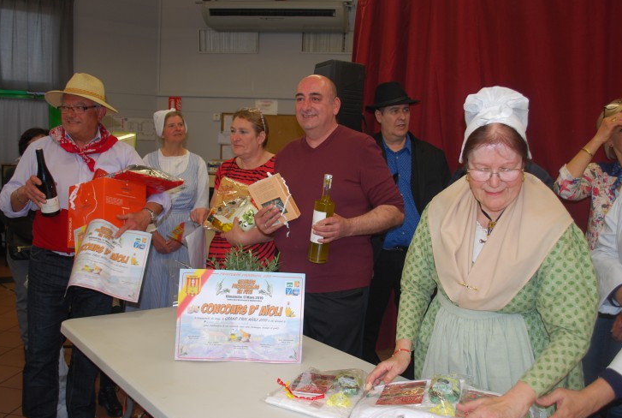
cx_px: 305
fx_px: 571
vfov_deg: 40.1
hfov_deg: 57.1
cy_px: 195
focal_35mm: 33
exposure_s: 1/60
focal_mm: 20
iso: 200
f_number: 3.8
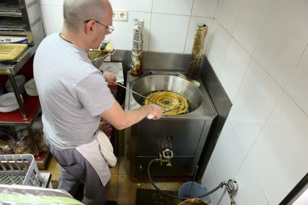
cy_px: 102
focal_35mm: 24
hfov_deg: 73.7
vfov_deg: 53.1
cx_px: 154
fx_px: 205
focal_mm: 24
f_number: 5.6
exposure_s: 1/40
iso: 1600
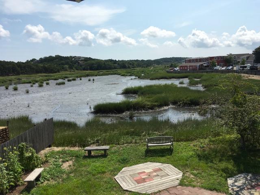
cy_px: 98
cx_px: 130
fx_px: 218
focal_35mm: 29
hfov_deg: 61.7
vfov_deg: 48.2
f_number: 2.2
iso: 25
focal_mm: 4.15
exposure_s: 1/1876
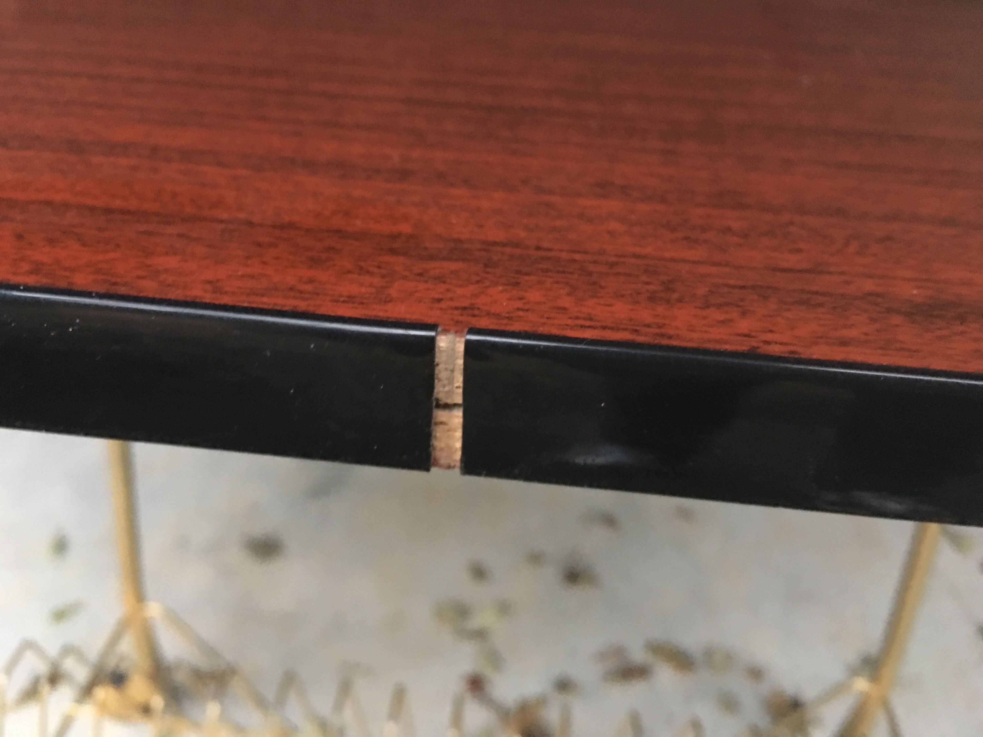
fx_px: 824
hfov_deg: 61.7
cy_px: 368
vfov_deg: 48.2
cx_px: 492
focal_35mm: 29
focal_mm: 4.15
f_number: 2.2
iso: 125
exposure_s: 1/4
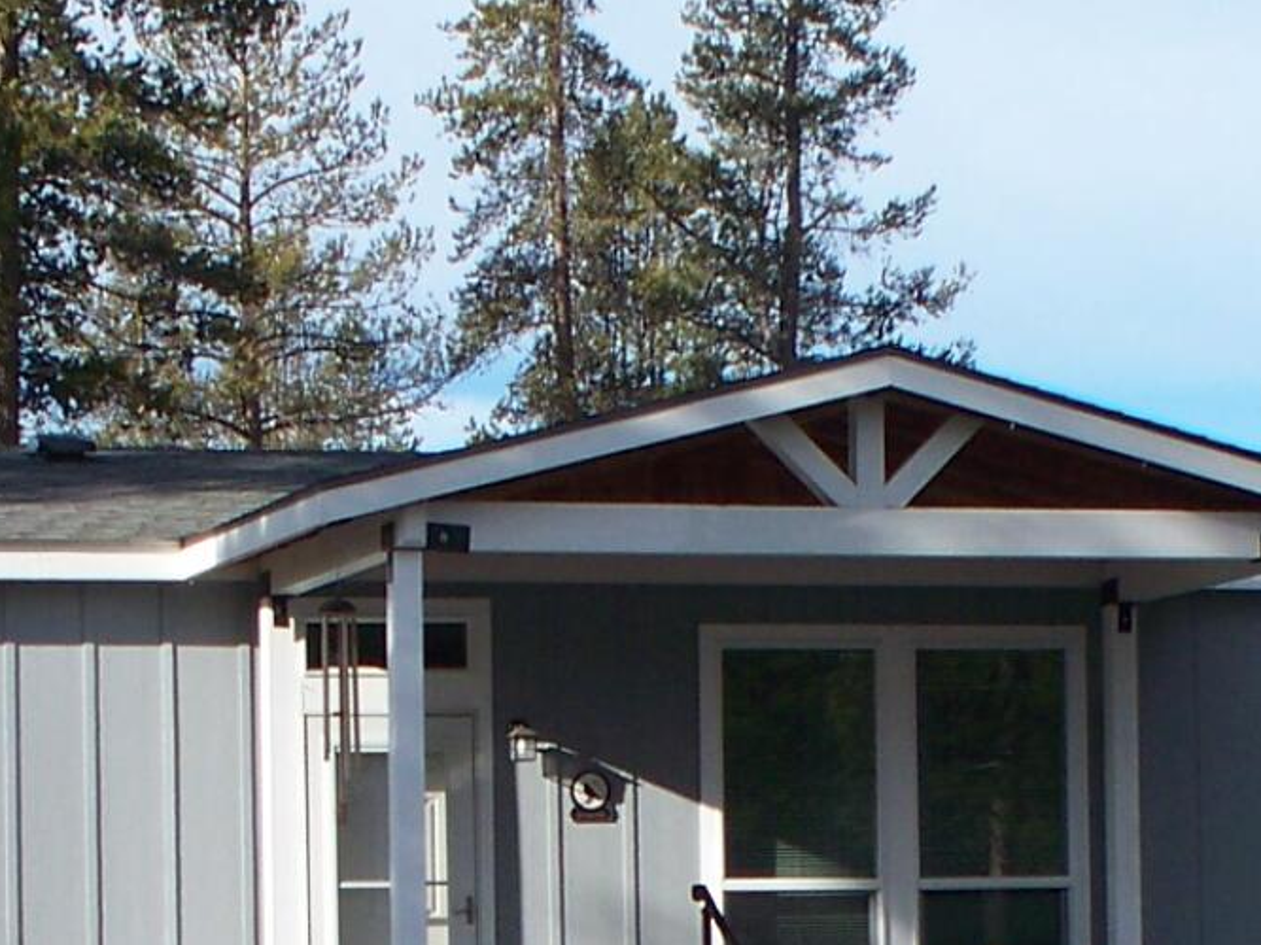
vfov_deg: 9.0
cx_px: 951
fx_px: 5900
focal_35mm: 162
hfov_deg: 12.2
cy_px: 1160
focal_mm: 7.54
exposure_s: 1/250
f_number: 5
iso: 64
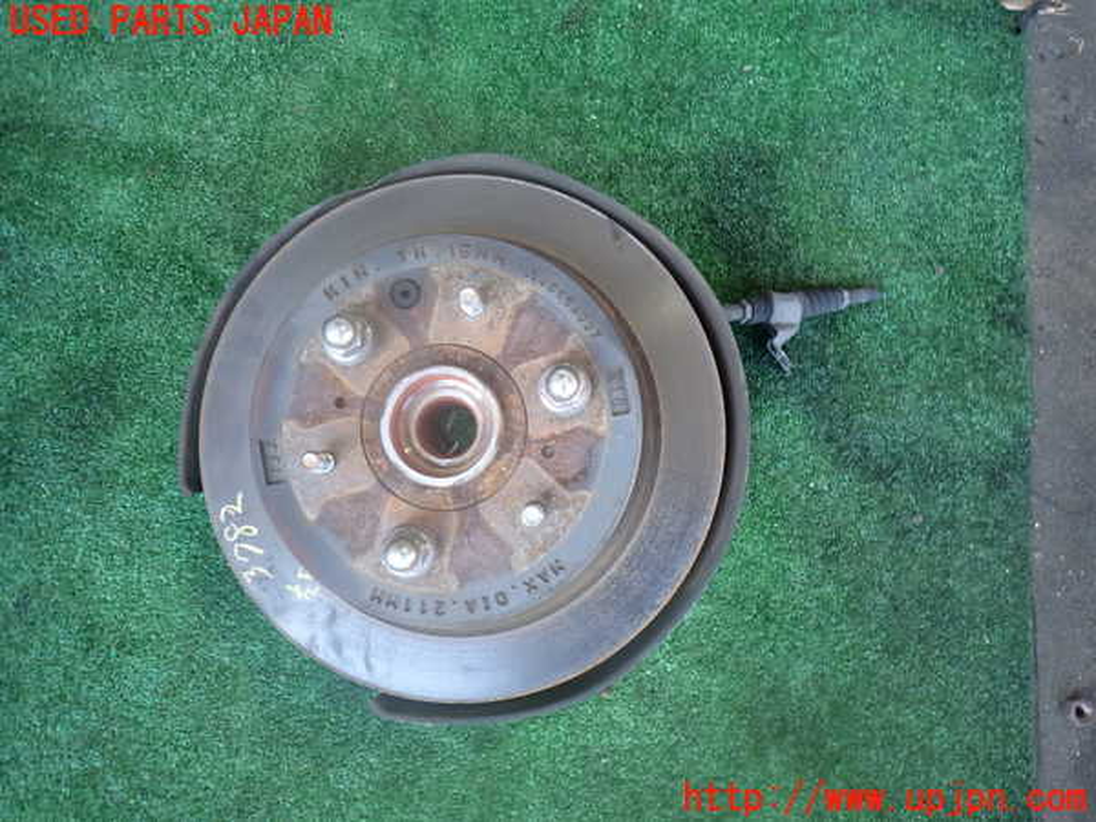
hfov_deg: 69.4
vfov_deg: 54.9
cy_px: 411
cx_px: 548
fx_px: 792
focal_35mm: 25
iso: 320
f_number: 2
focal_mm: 4.5
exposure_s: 1/125
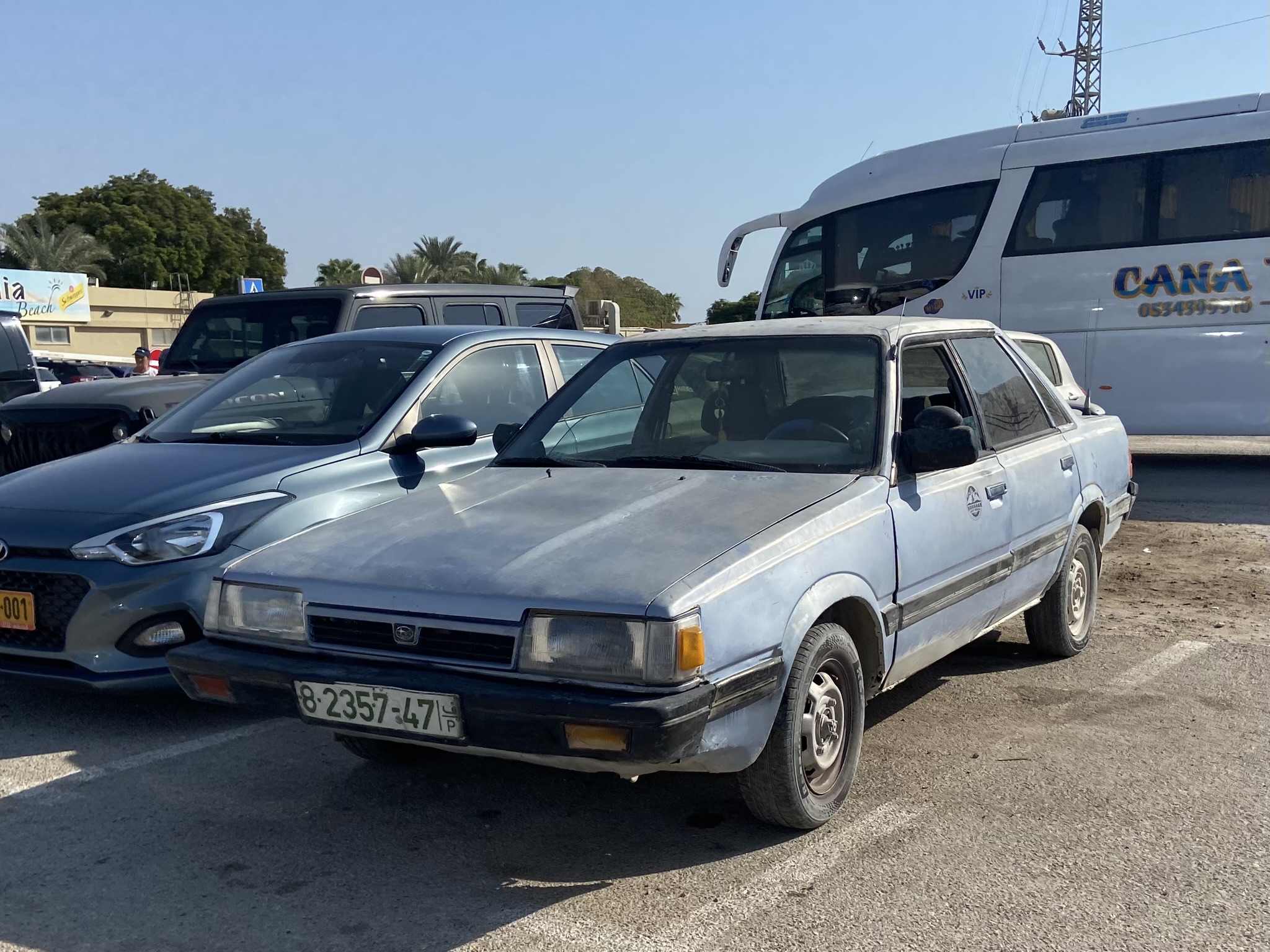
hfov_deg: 67.3
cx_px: 635
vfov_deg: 53.1
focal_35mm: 26
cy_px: 476
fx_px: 954
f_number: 1.8
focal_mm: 4.25
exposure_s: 1/3610
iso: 32
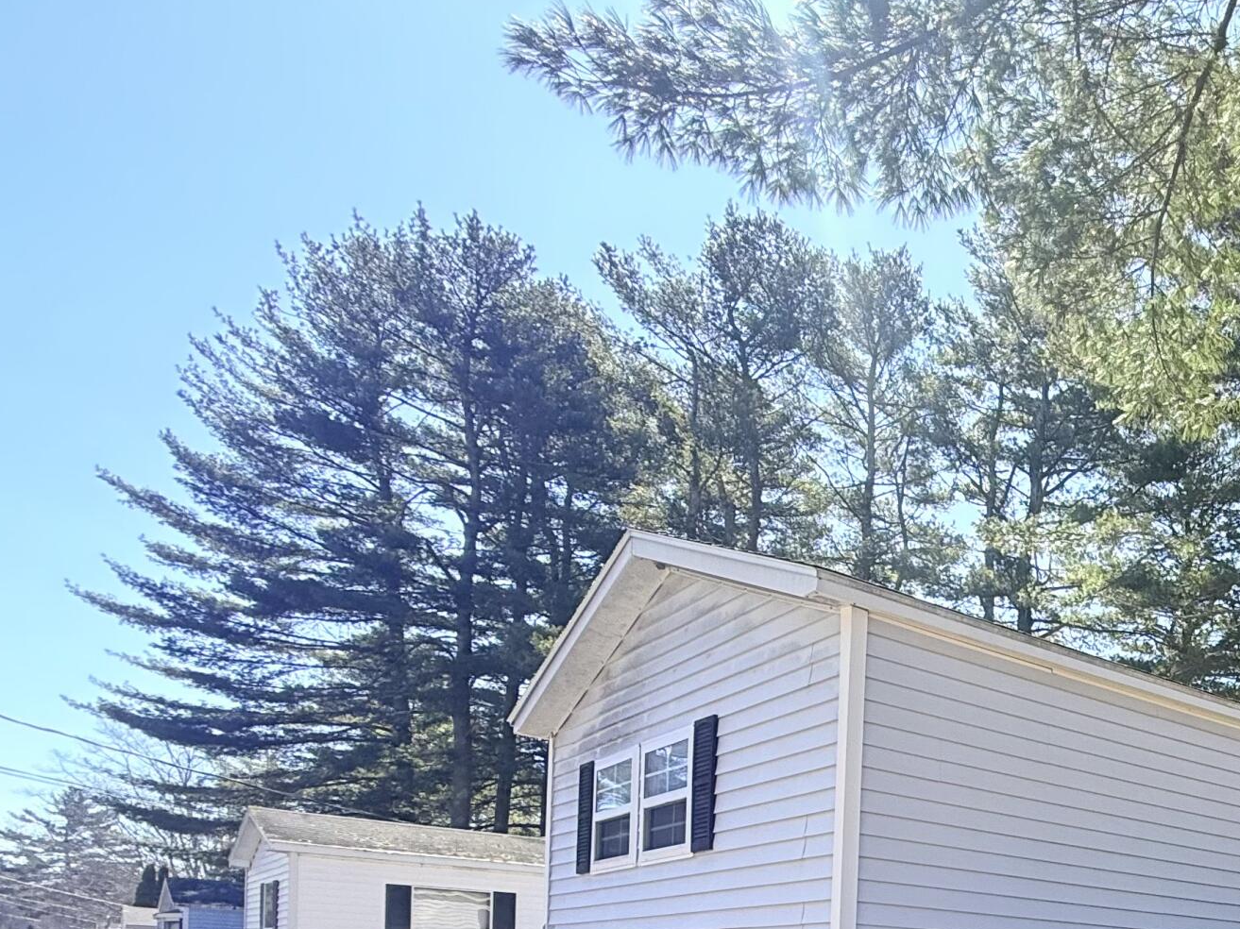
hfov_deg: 45.1
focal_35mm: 32
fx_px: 1146
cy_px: 1007
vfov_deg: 37.4
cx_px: 1318
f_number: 2.2
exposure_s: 1/475
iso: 50
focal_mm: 2.22
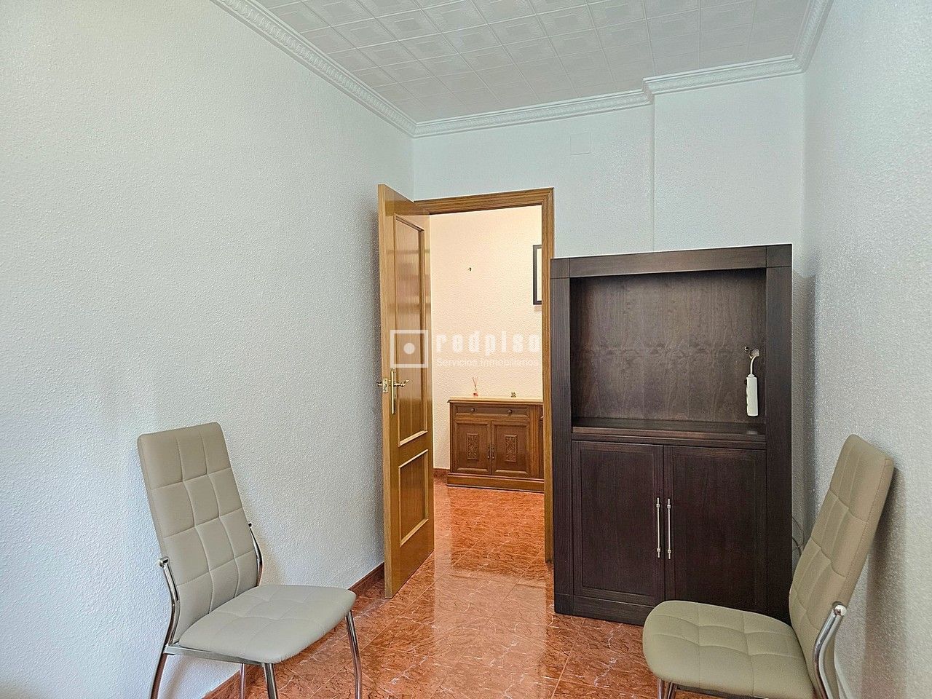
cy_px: 350
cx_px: 466
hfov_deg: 73.9
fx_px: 619
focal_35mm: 23
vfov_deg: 58.9
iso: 320
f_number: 1.7
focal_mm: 6.3
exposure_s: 1/100
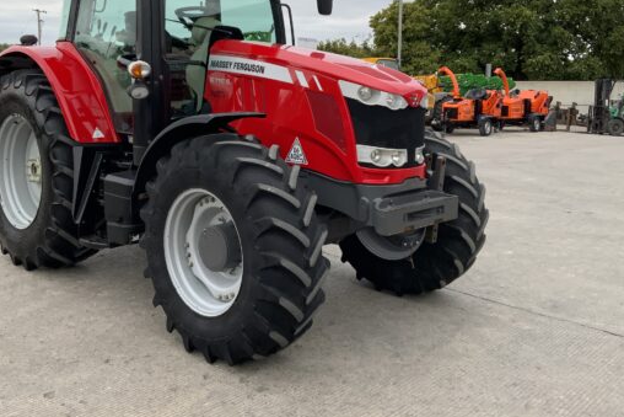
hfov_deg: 50.7
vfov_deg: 34.6
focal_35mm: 38
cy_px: 129
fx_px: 659
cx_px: 292
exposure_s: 1/898
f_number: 1.8
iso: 16
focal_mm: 3
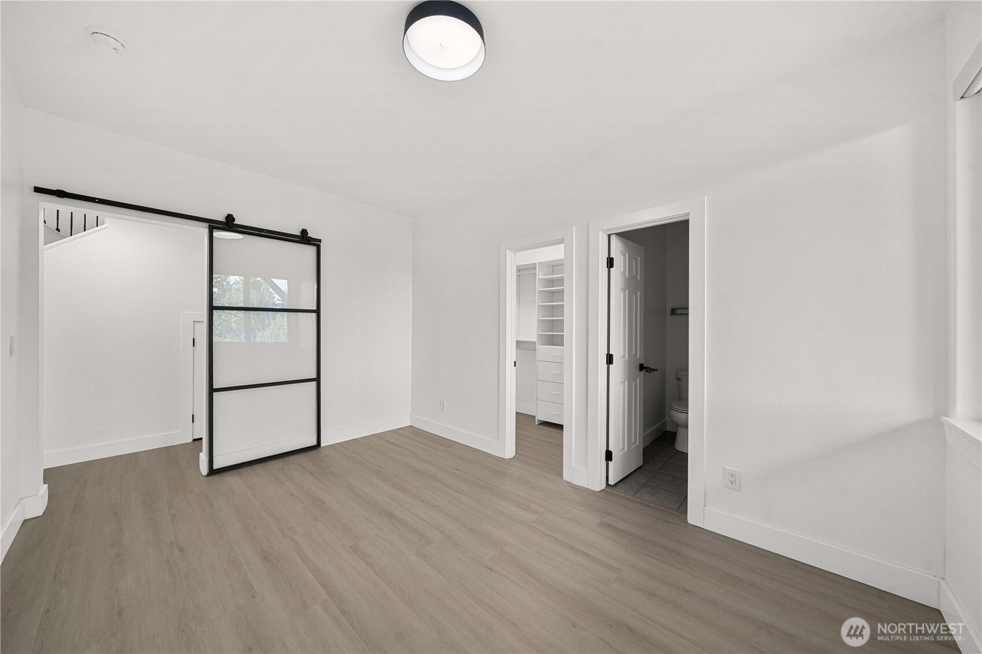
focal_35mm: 12
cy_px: 327
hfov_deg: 112.6
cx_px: 491
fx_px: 327
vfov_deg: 90.0
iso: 320
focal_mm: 12
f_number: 6.7
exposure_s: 1/30
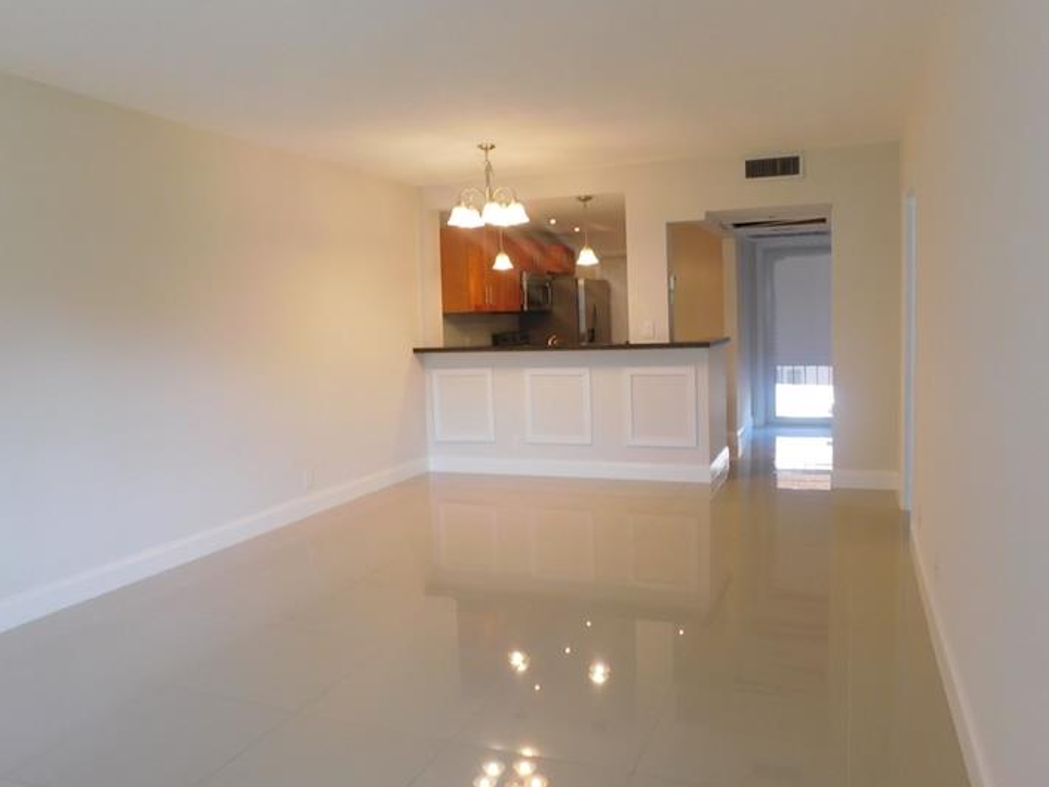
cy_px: 393
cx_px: 567
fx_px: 788
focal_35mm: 26
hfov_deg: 67.2
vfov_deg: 53.1
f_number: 3
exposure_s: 1/40
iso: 125
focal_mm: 4
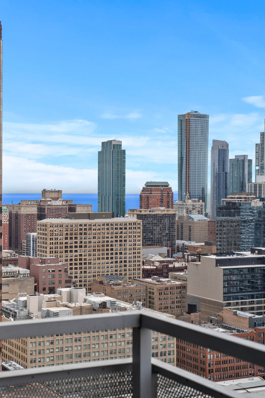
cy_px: 198
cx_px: -25
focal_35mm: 53
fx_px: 585
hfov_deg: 23.9
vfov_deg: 37.5
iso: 100
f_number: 4.5
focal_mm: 35
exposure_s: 1/400
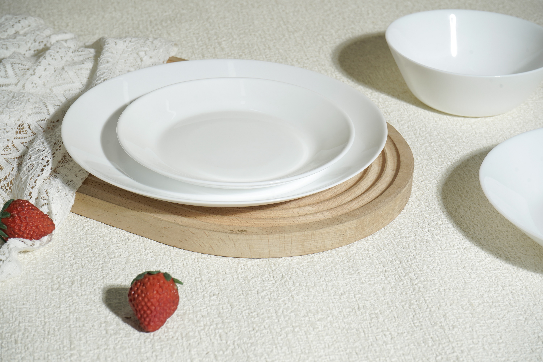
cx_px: 272
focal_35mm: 70
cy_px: 181
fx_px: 1056
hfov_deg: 28.8
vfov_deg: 19.5
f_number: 11
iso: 200
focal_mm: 70
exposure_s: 1/60
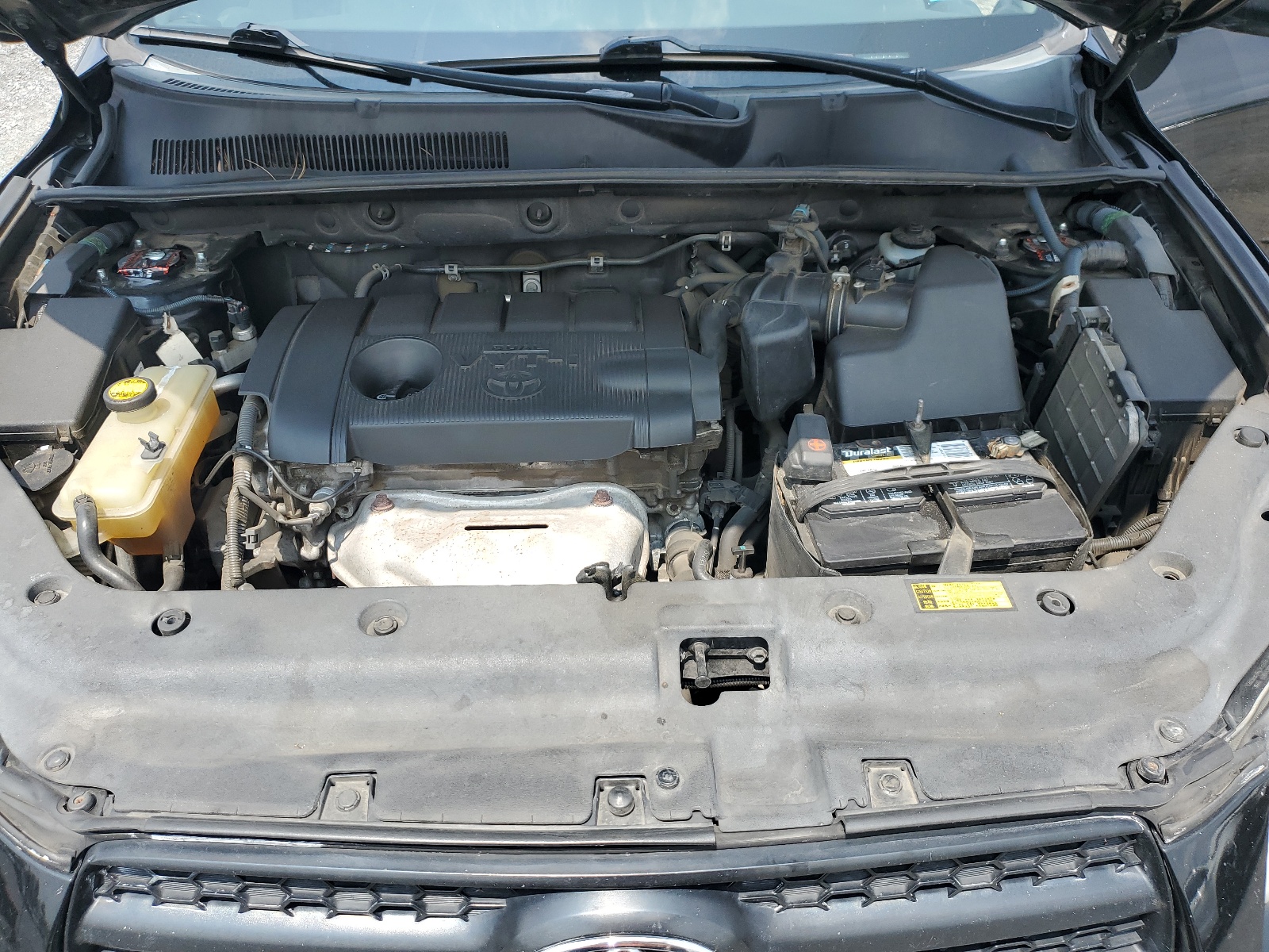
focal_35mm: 26
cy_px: 476
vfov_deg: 53.1
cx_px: 634
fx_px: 953
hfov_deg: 67.3
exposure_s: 1/1111
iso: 50
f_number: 1.5
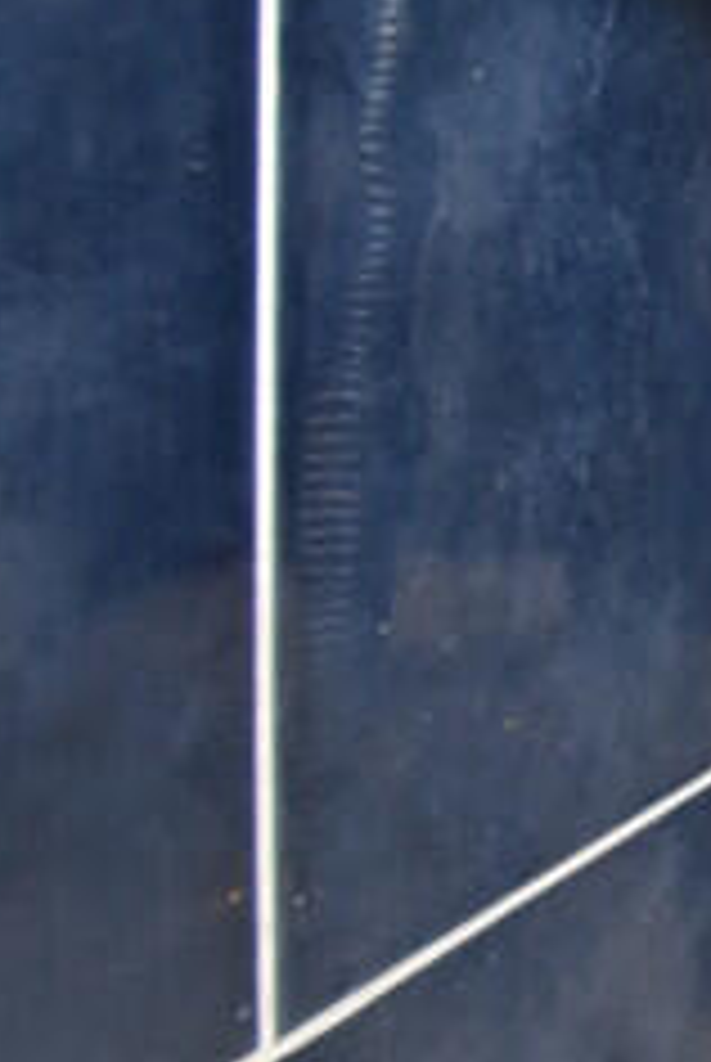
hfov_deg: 10.9
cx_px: 2232
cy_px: -97
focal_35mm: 65
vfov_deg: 28.2
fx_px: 1920
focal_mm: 10
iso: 1600
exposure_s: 1/60
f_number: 8
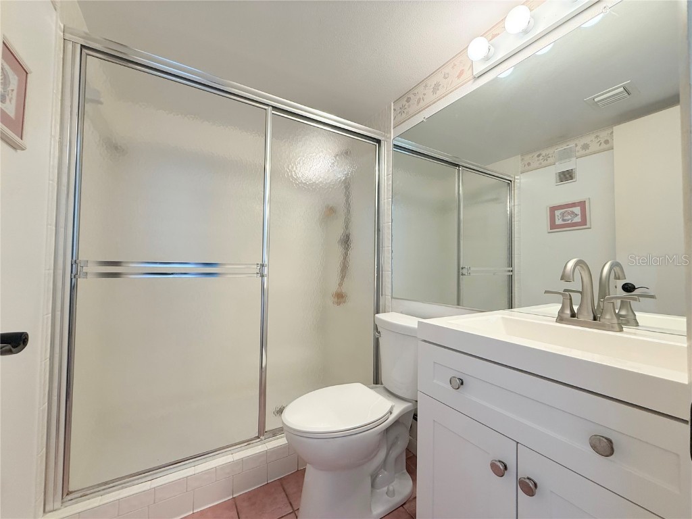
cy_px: 260
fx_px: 280
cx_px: 346
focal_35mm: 14
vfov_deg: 85.7
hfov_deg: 102.1
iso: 160
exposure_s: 1/120
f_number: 2.2
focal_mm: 2.22
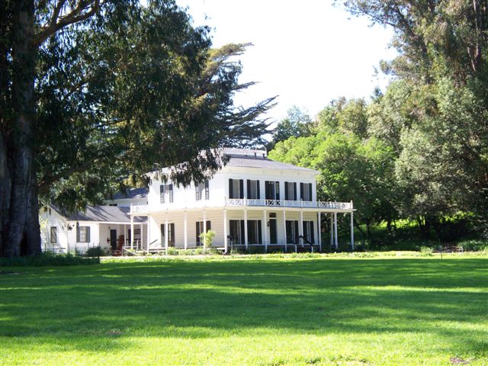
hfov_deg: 24.7
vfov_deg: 18.7
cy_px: 183
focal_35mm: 79
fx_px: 1114
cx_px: 244
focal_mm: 16.86
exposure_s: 1/160
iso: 80
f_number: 3.4
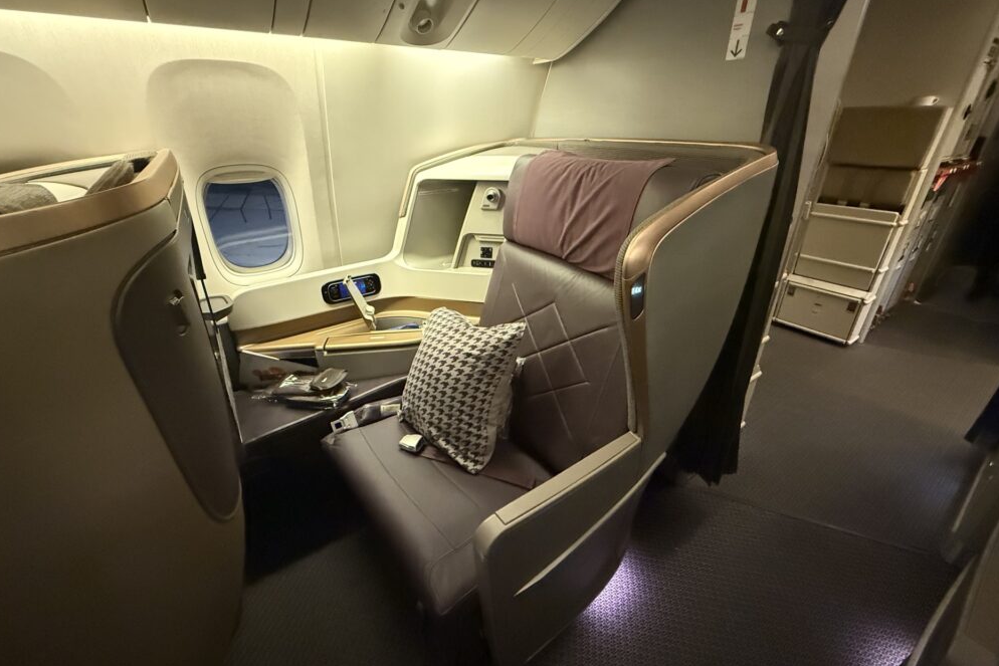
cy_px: 314
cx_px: 487
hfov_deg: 100.4
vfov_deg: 77.3
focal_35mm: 15
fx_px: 416
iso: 1250
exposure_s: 1/50
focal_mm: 2.22
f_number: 2.2
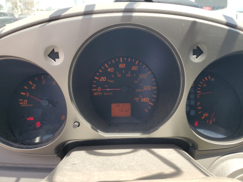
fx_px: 183
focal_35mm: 26
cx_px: 122
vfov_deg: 53.1
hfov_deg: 67.3
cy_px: 91
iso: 50
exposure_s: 1/909
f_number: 1.5
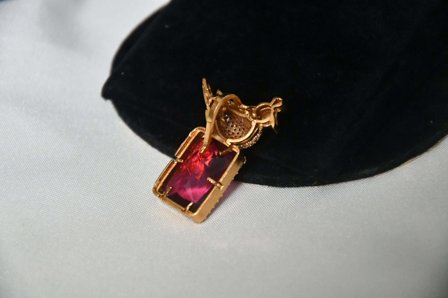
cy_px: 149
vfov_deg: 8.7
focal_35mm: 157
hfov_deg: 13.1
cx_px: 224
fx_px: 1954
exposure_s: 1/60
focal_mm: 105
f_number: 5.6
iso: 10000
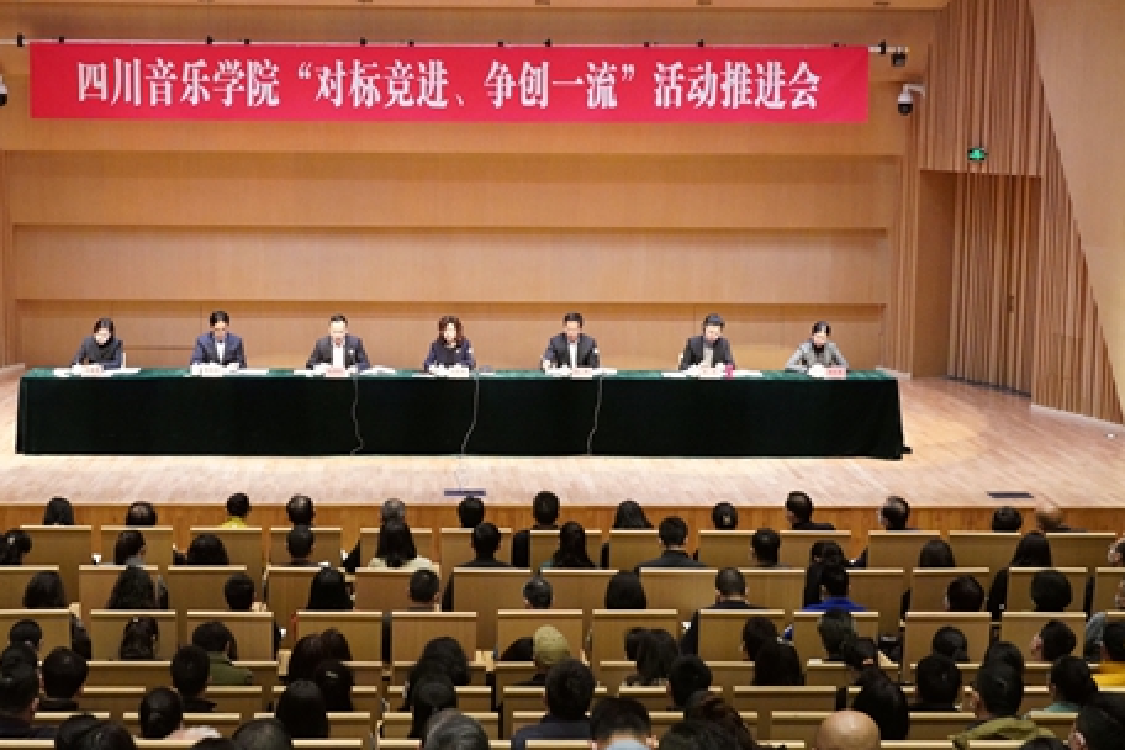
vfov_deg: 25.0
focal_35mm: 54
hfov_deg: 36.7
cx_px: 439
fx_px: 1687
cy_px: 311
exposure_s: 1/100
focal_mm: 41
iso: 8000
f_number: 6.3
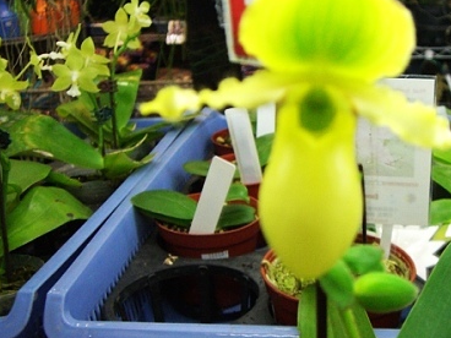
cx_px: 317
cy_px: 176
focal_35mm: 68
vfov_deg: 21.6
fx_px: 886
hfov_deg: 28.3
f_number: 3
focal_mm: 7.6
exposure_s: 1/100
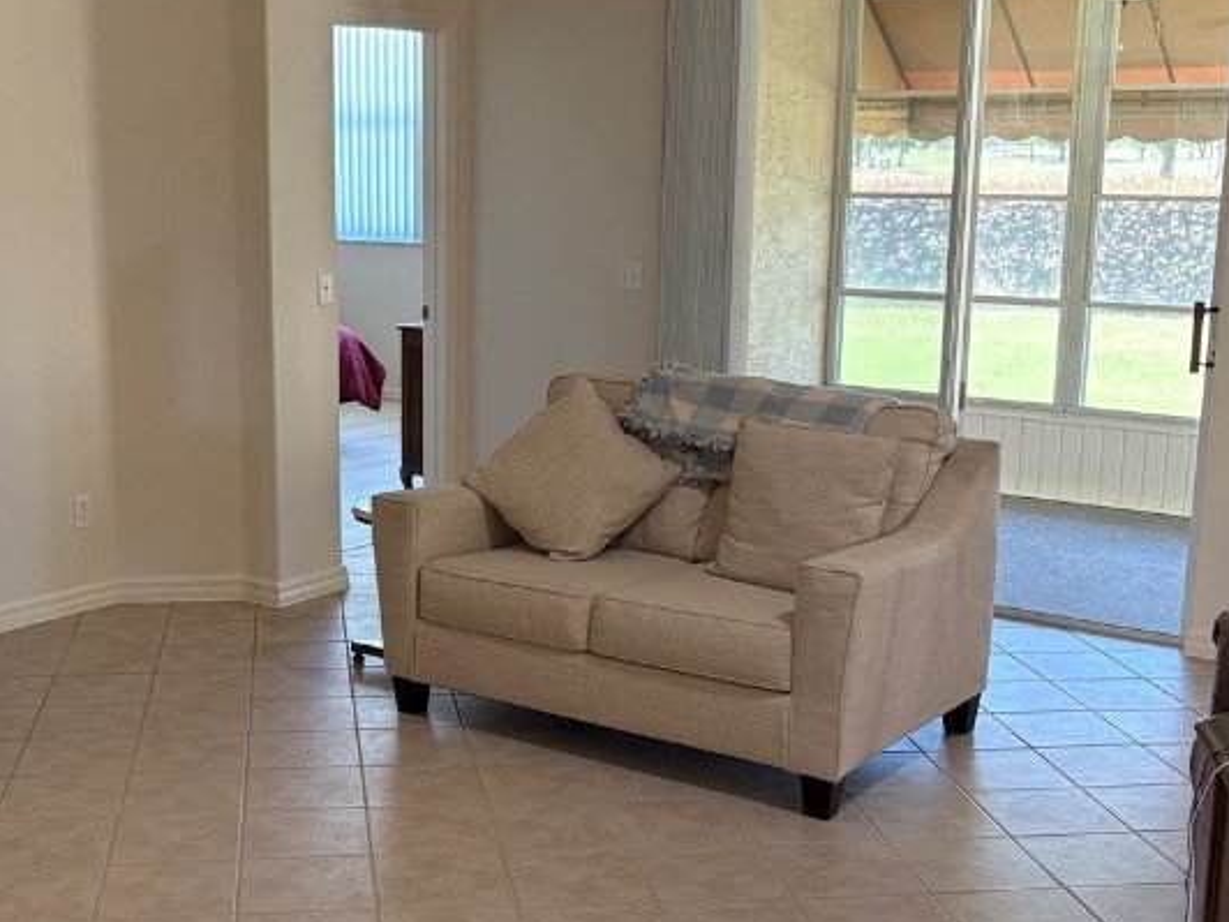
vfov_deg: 29.1
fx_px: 1775
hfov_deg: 37.9
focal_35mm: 50
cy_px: 527
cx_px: 439
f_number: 1.6
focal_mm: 5.96
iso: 125
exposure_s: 1/65
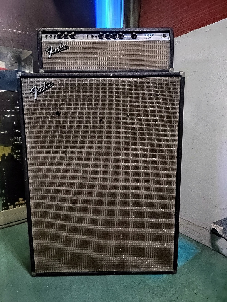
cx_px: 114
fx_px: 201
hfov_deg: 58.9
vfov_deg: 73.9
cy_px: 151
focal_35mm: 23
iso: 6560
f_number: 1.9
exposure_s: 1/16.7
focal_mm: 5.52
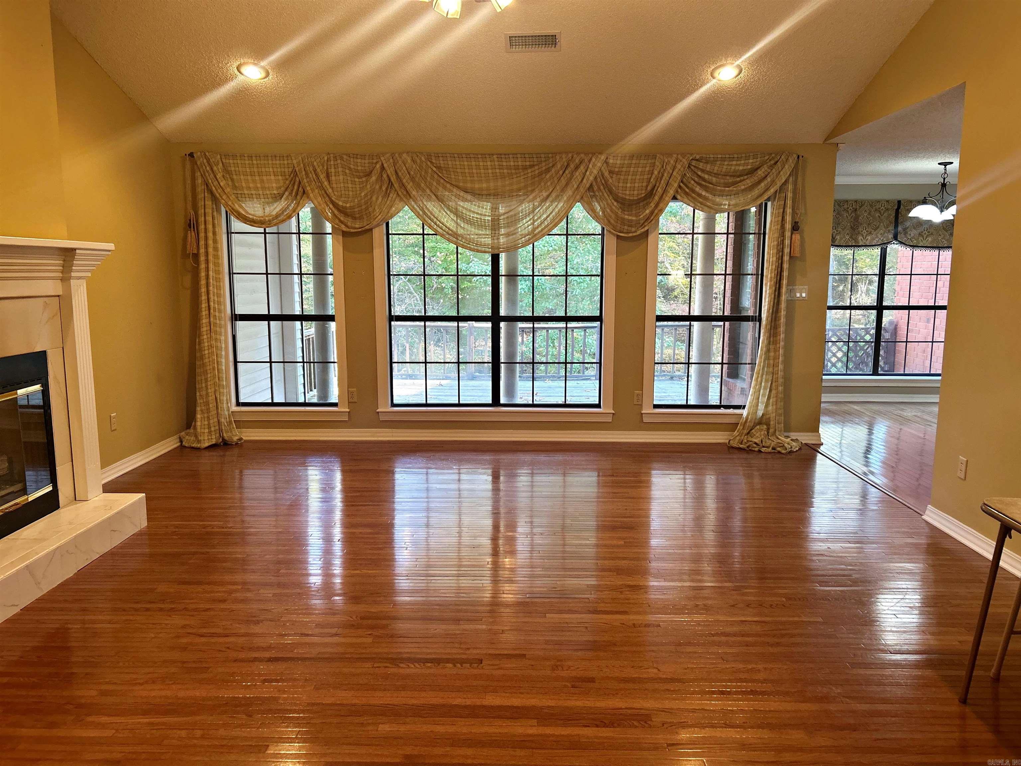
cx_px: 510
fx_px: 767
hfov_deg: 67.3
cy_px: 383
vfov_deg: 53.1
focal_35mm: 26
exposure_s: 1/60
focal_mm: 5.7
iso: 125
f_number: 1.5
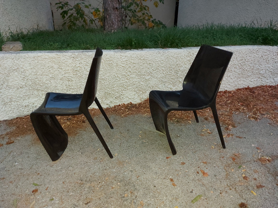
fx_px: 193
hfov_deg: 71.6
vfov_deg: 56.8
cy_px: 104
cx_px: 139
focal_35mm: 24
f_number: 1.8
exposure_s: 1/25
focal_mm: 5.23
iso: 500
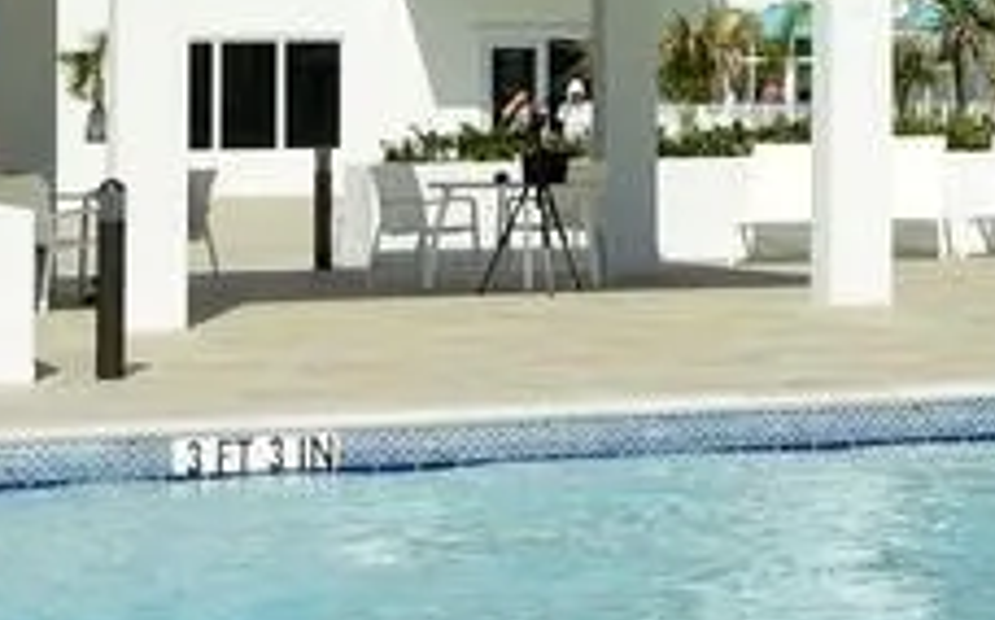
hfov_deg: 13.7
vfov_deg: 9.1
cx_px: 1532
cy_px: -61
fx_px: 3874
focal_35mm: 143
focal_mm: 24
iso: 200
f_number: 5.6
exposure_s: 1/2000
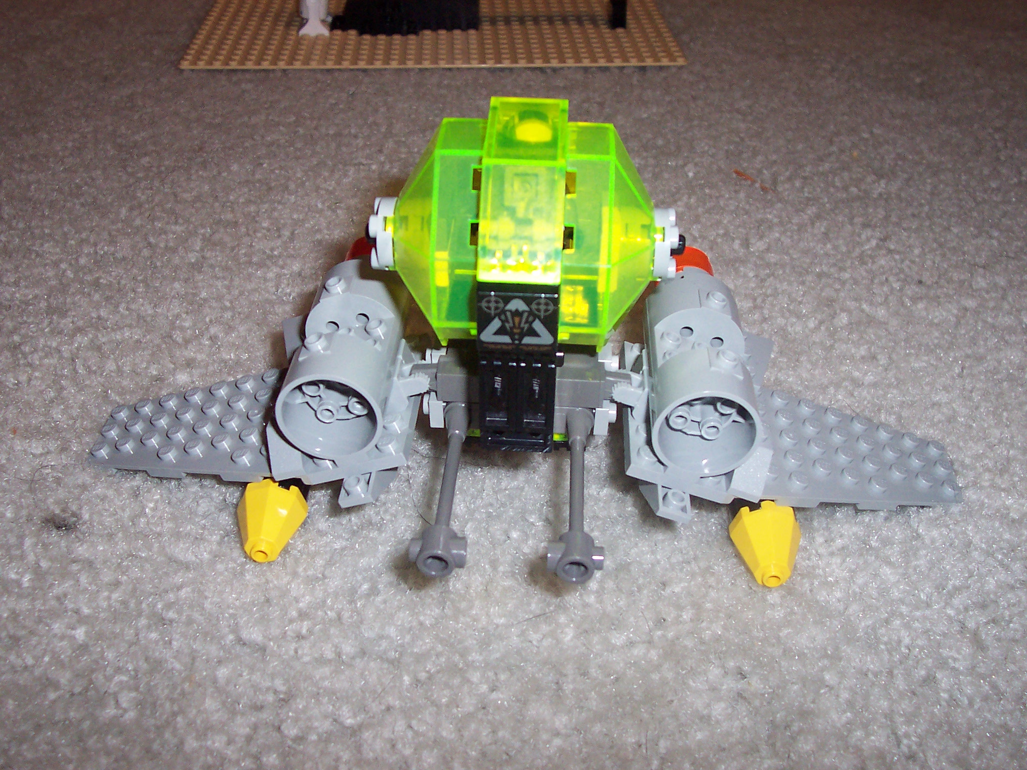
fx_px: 1098
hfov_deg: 50.1
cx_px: 514
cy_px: 385
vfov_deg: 38.7
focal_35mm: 37
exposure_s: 1/60
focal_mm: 5.6
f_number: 2.8
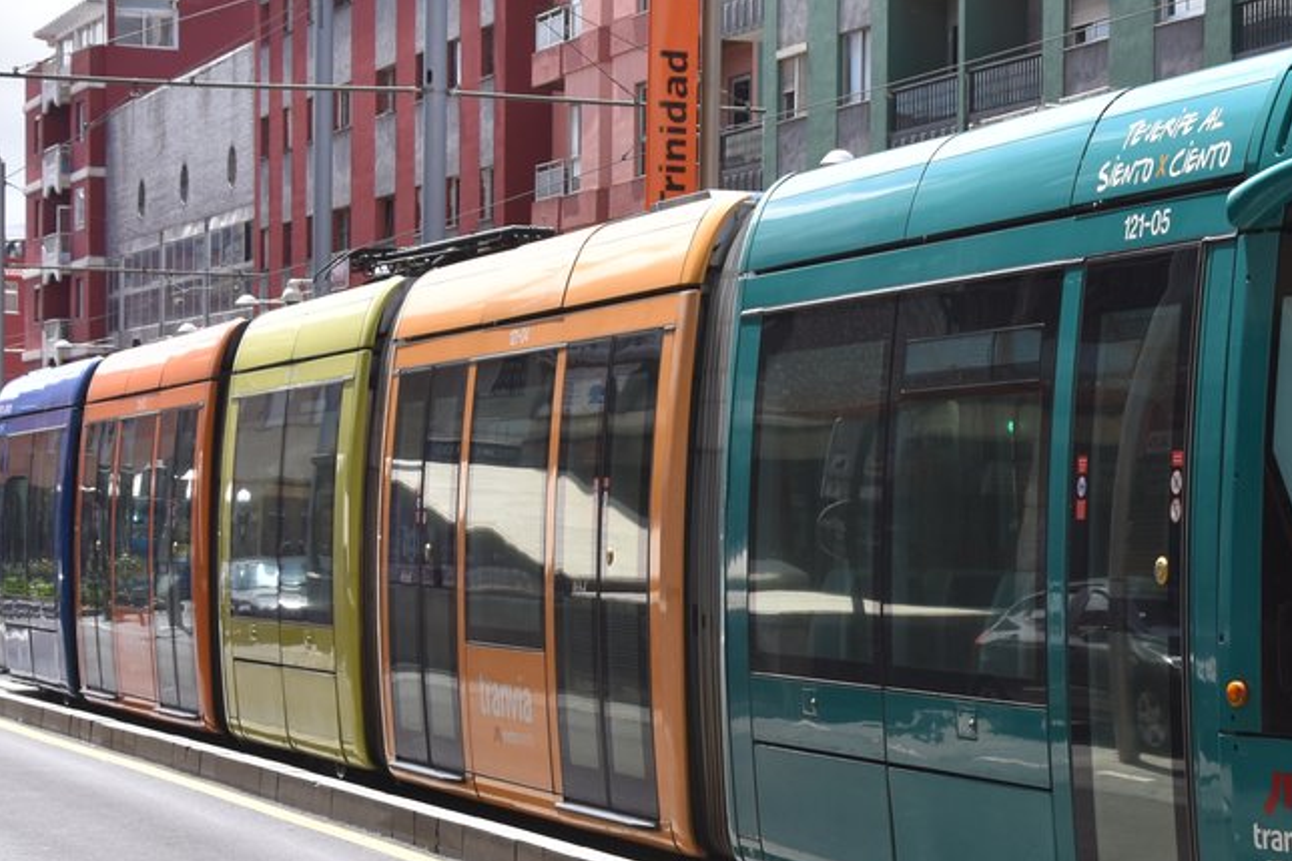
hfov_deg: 21.2
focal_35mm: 95
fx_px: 3408
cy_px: 444
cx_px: 1039
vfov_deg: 14.4
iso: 360
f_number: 8
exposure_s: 1/500
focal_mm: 34
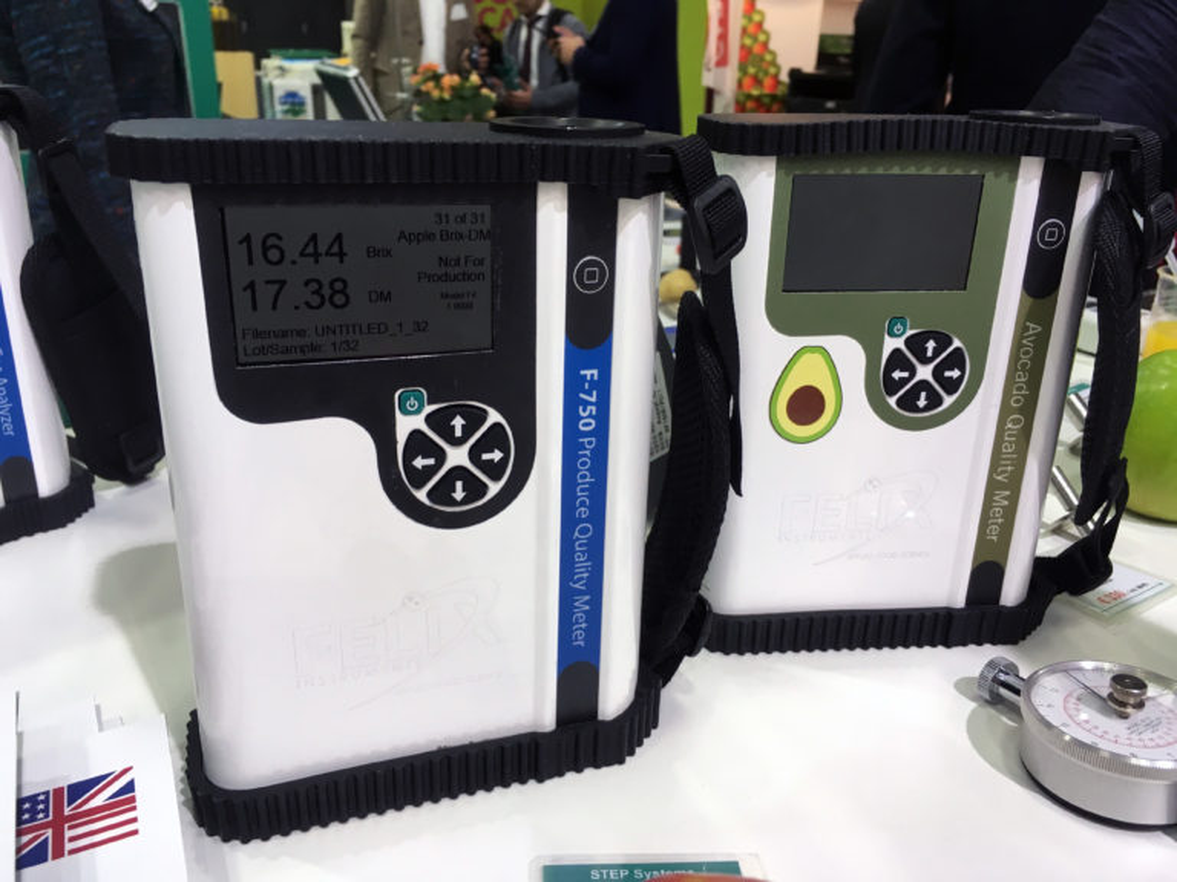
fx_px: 986
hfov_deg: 61.7
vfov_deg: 48.2
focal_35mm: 29
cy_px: 441
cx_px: 588
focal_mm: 4.15
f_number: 2.2
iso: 40
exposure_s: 1/33
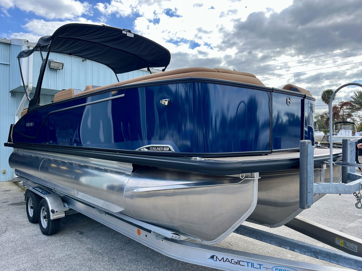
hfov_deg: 67.3
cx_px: 181
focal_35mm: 26
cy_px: 136
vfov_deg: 53.1
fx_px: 272
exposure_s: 1/1117
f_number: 1.6
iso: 50
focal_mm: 5.1
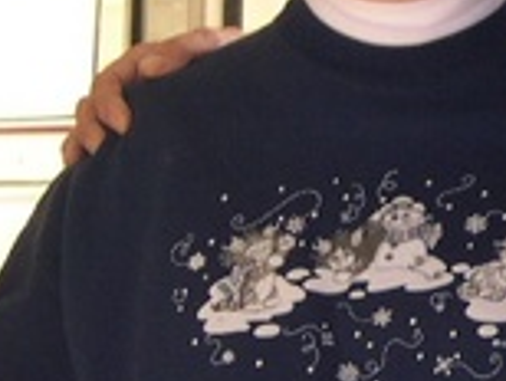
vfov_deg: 5.0
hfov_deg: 6.6
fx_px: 4334
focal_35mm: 296
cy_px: 204
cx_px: 608
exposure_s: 1/30
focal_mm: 12.2
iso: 100
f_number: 3.4
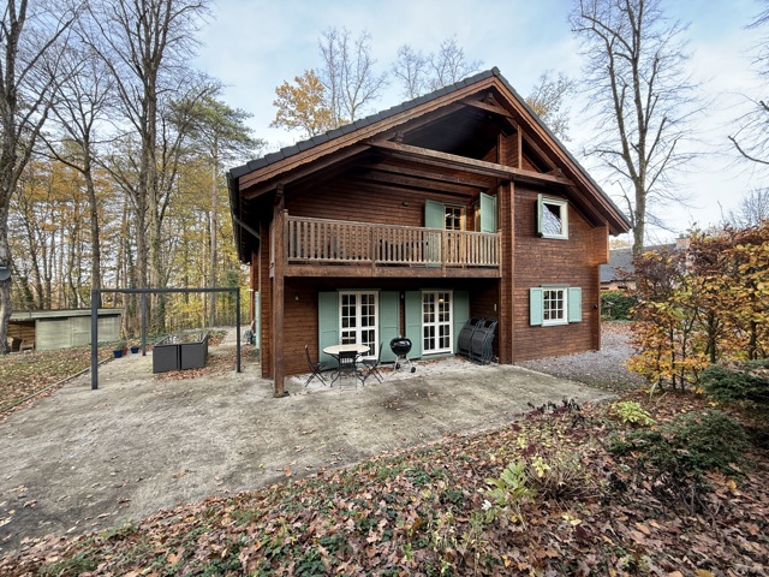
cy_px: 288
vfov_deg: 85.7
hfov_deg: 102.1
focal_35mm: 14
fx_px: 311
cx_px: 384
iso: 80
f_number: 2.2
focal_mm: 2.22
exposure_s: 1/99
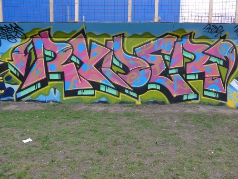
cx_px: 119
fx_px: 199
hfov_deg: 61.7
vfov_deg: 48.2
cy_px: 90
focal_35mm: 29
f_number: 2.8
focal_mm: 6
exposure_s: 1/160
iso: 80
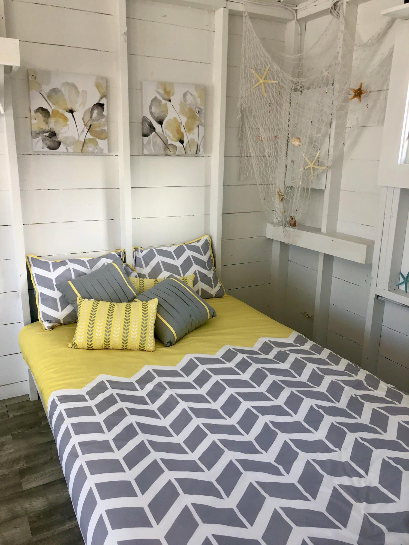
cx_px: 204
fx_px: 441
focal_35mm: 28
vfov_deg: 63.4
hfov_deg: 49.7
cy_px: 272
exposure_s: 1/120
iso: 50
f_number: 1.8
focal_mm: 4
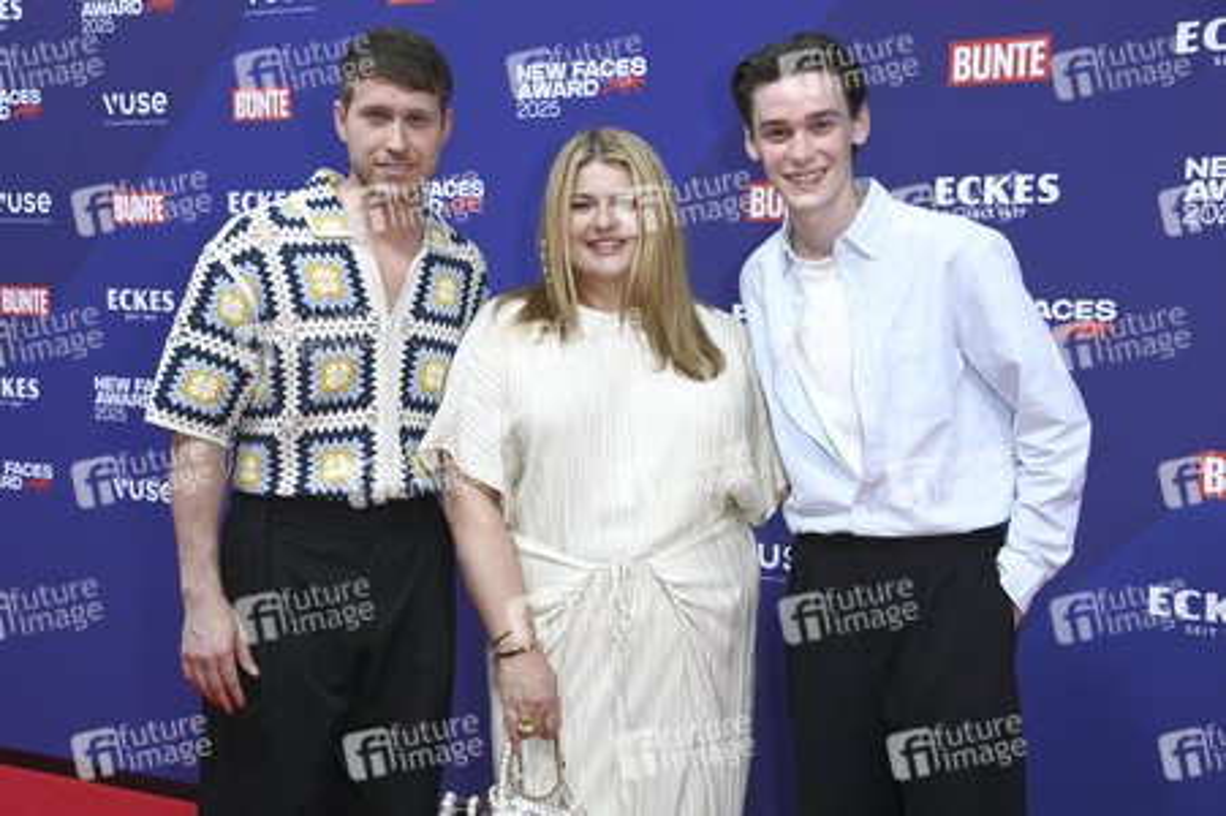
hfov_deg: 41.1
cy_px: 408
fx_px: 1633
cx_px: 613
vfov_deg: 28.0
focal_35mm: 48
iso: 800
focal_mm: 48
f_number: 5.6
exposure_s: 1/250
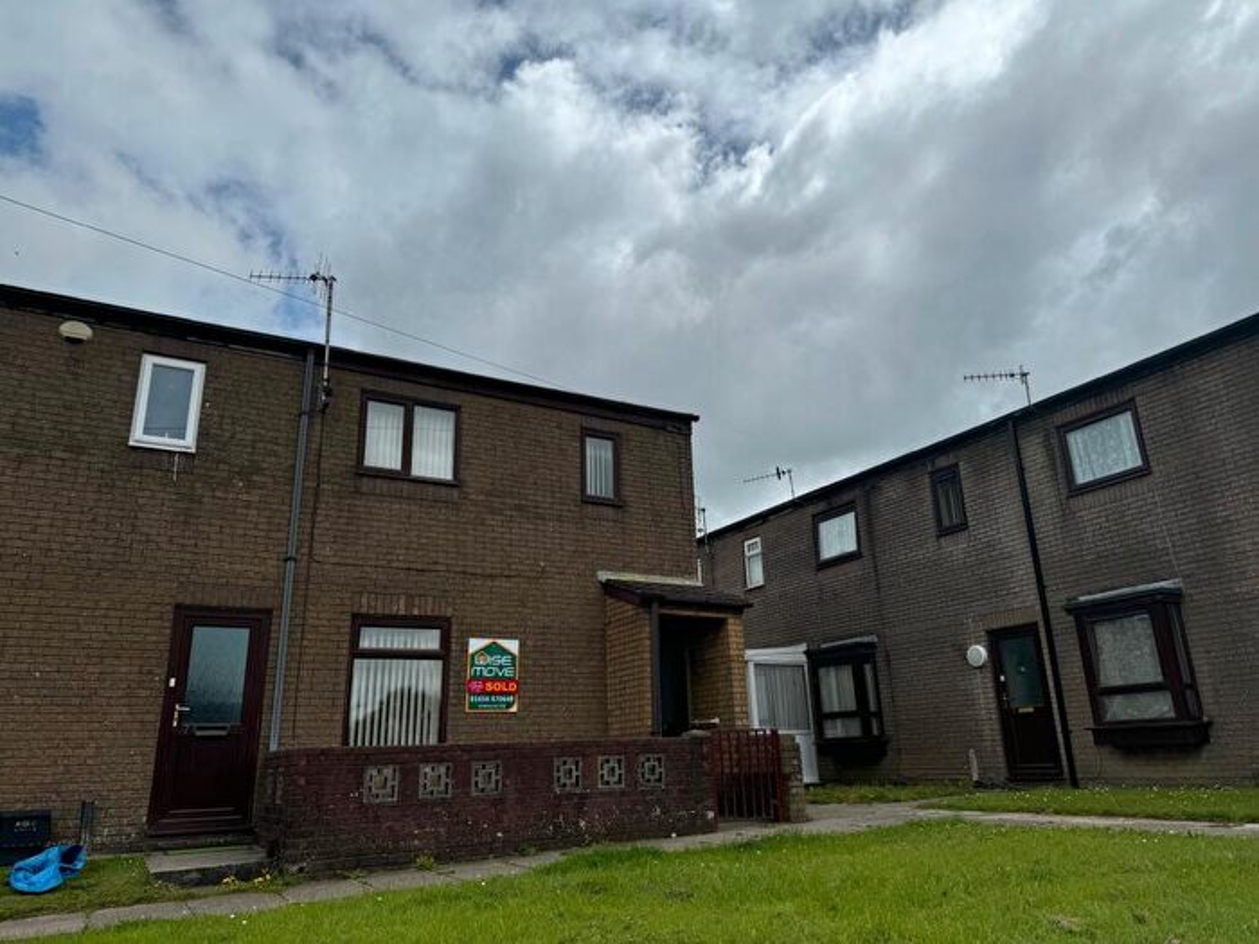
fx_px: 873
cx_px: 630
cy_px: 472
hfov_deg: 71.6
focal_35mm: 24
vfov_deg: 56.8
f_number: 1.78
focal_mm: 6.76
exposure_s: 1/10417
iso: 80
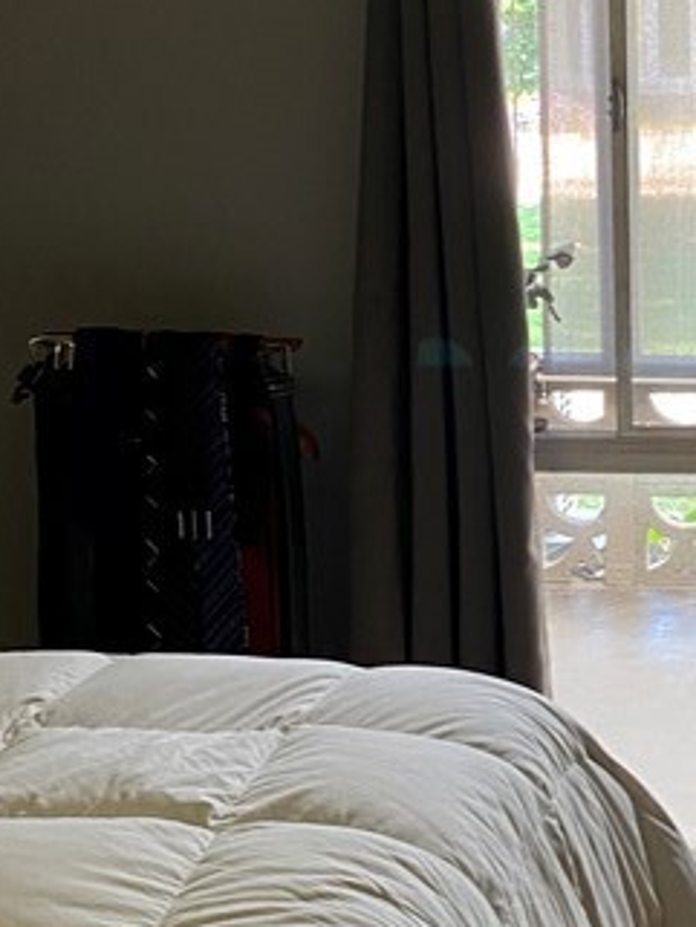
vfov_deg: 23.5
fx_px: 2224
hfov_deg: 17.1
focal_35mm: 83
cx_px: 788
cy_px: 407
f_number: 1.8
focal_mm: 4.25
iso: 100
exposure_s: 1/60
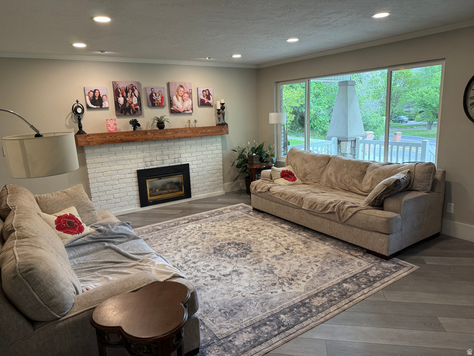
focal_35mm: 24
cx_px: 237
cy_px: 178
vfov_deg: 56.8
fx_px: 329
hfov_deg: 71.6
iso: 125
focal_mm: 6.76
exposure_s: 1/132
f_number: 1.78
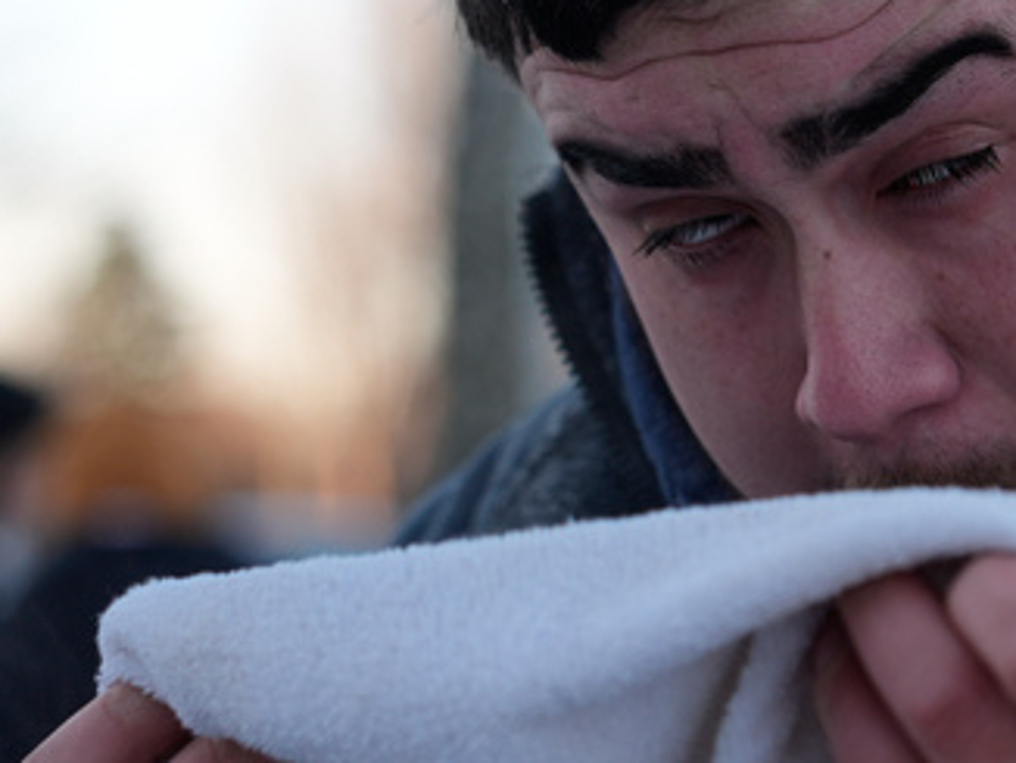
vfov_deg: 9.0
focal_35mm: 166
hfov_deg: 11.8
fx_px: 4876
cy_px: 434
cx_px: 876
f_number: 2.8
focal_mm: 55
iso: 250
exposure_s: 1/640
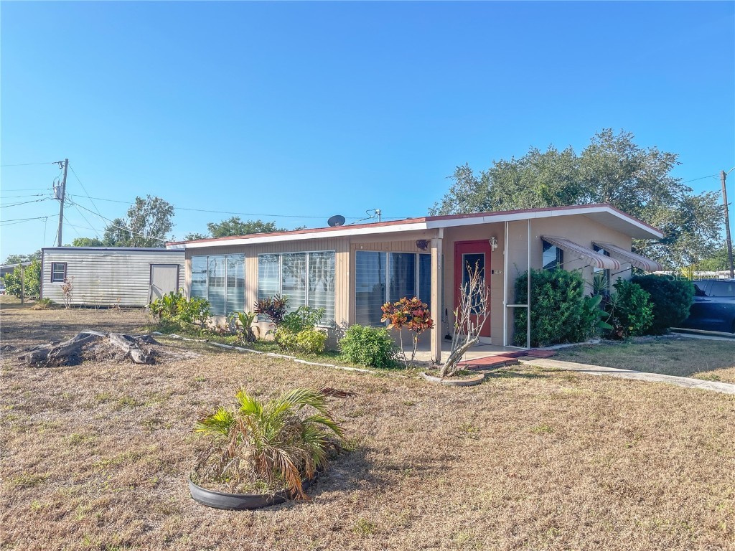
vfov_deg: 53.1
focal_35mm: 26
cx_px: 368
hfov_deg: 67.3
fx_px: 552
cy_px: 276
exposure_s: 1/2700
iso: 32
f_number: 1.6
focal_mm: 4.2
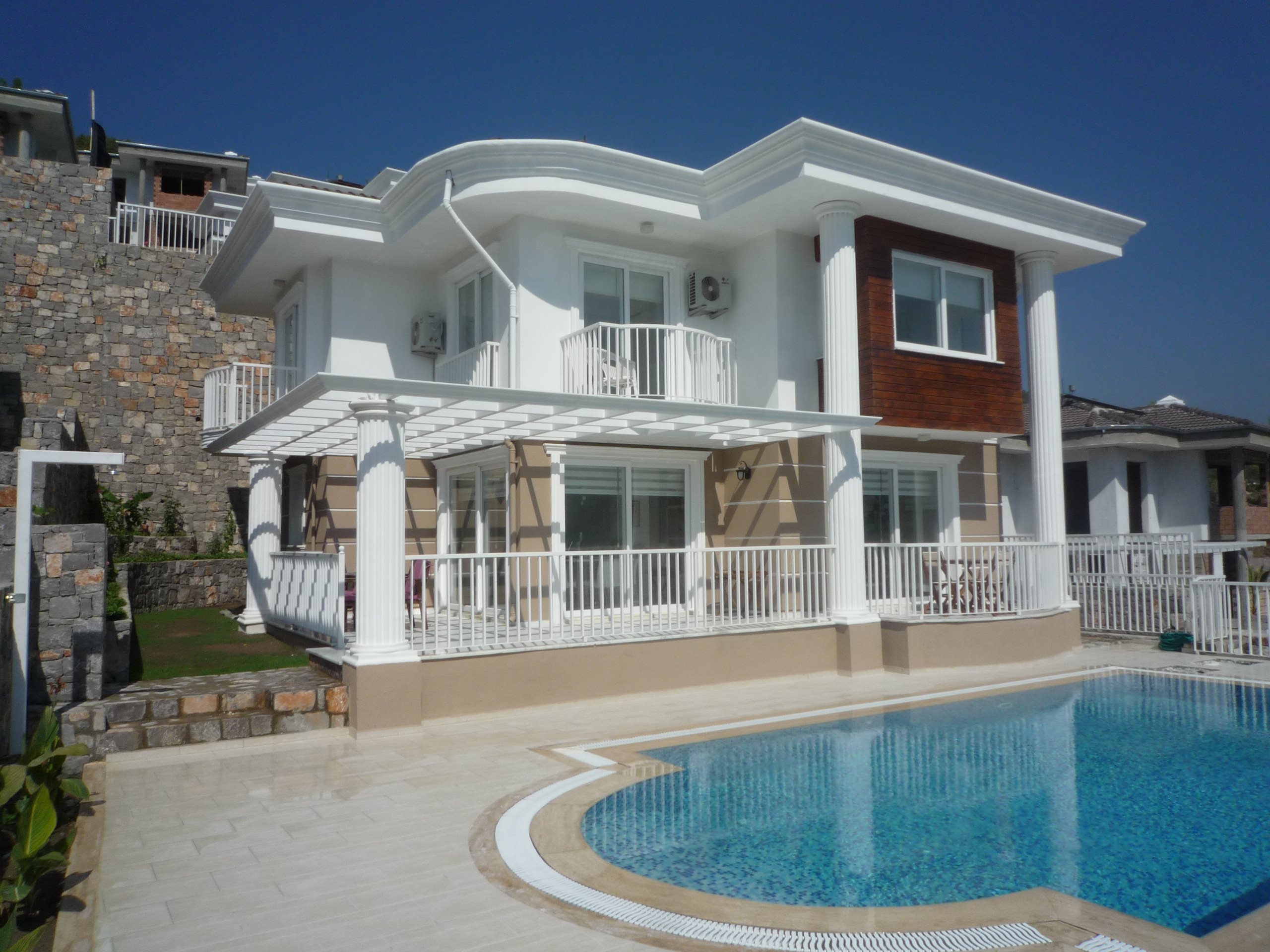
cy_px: 476
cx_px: 635
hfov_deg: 69.4
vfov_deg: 54.9
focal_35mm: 25
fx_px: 917
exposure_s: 1/800
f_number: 7.1
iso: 100
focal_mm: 4.4
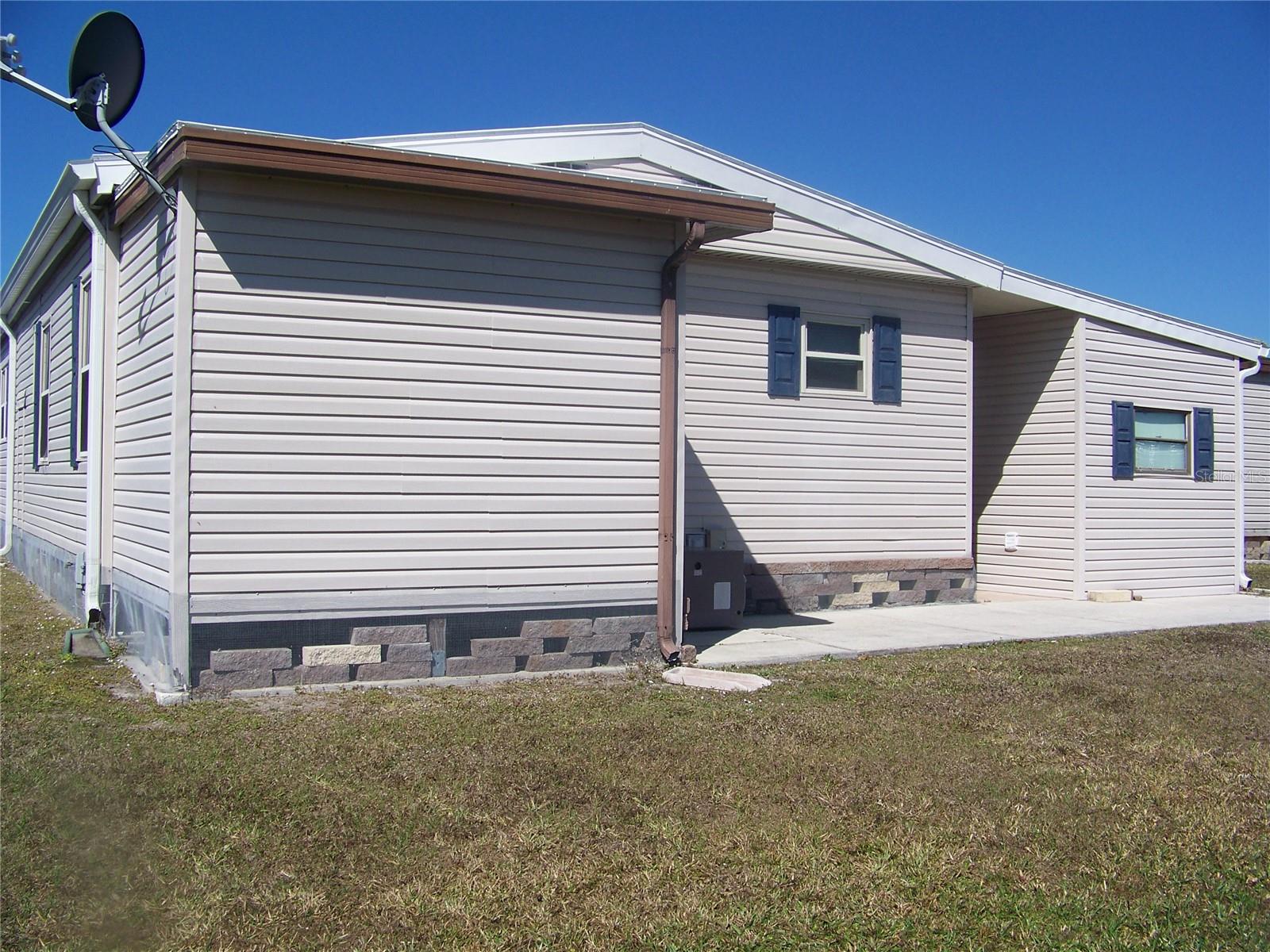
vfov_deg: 39.7
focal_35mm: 36
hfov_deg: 51.4
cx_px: 635
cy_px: 476
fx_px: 1321
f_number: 4
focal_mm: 5.85
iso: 64
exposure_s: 1/800
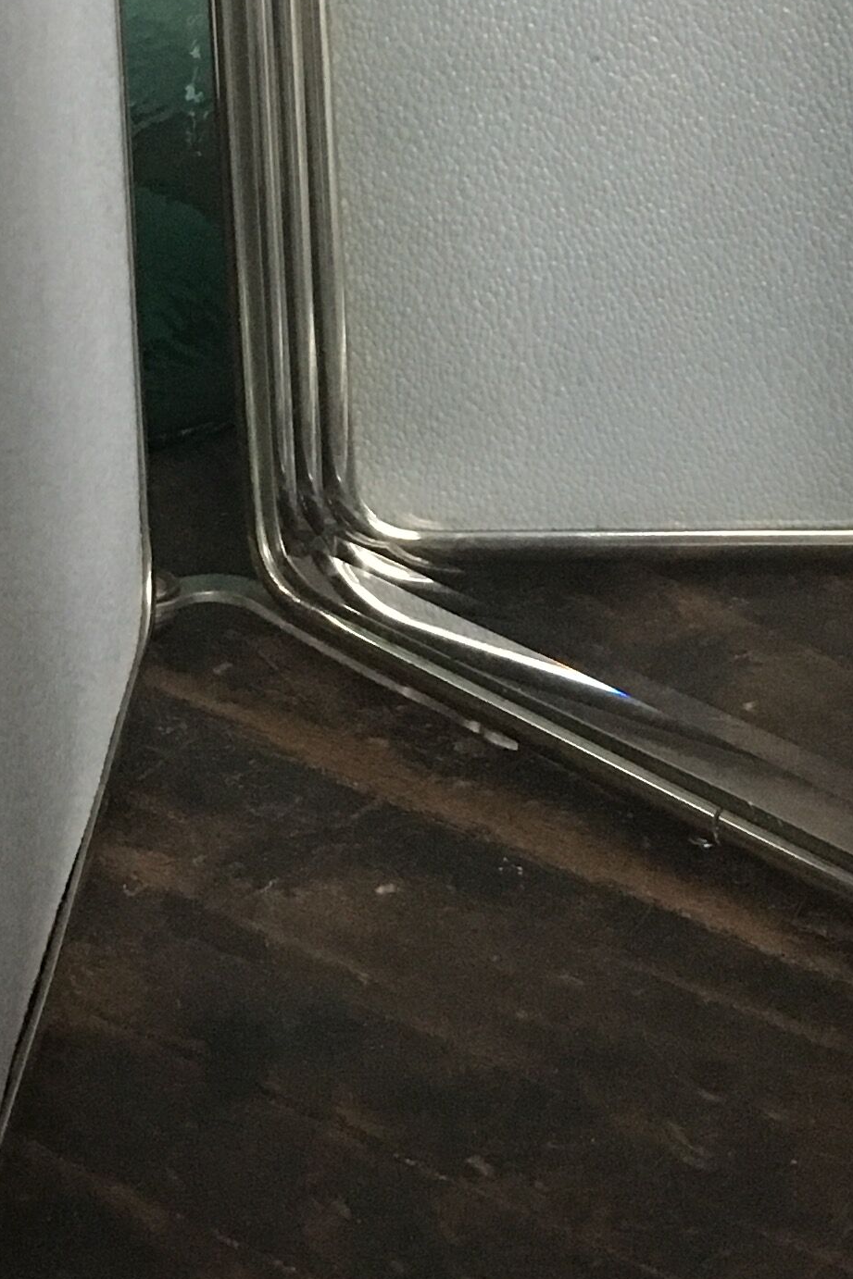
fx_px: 3128
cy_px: 121
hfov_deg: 15.5
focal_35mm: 88
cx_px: 301
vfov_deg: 22.5
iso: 400
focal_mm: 4.15
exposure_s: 1/17
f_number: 2.2
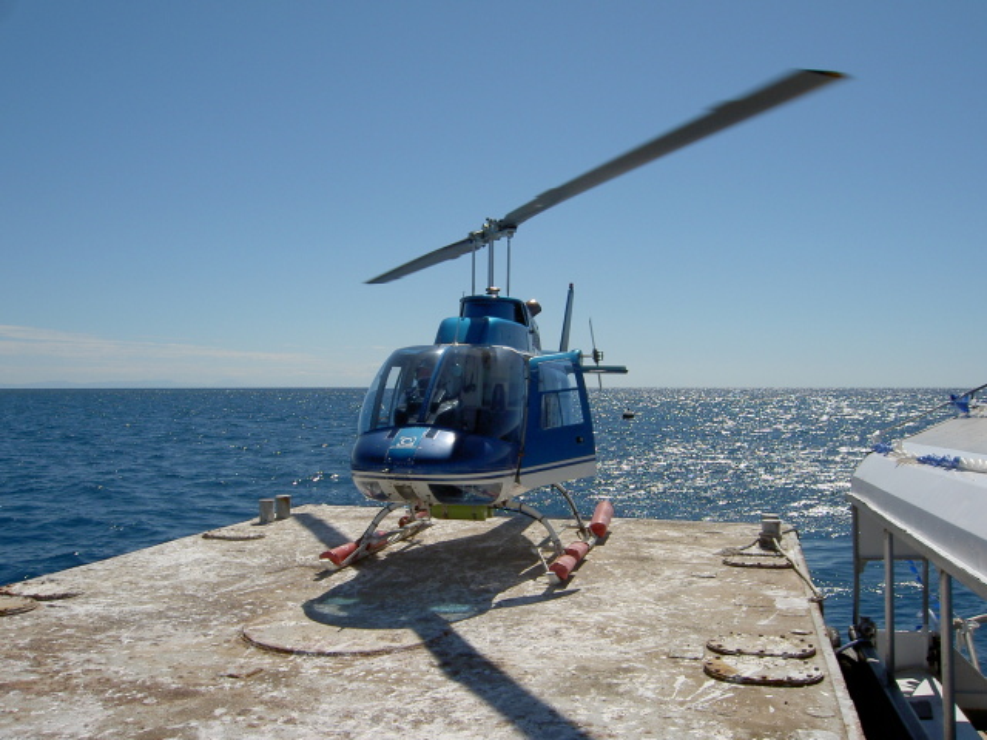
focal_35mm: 34
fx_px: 969
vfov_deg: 41.8
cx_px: 494
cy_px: 370
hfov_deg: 54.0
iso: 50
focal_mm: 5.6
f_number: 4.7
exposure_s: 1/1000
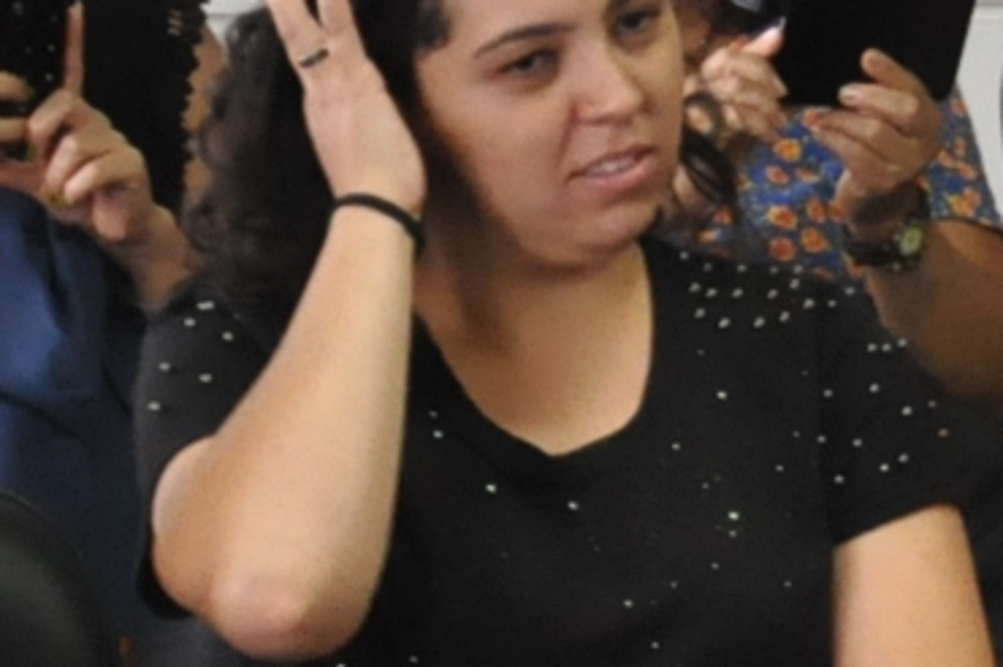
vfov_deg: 2.3
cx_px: 1990
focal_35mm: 609
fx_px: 16952
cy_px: 76
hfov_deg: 3.4
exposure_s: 1/40
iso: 2000
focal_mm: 70
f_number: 5.3
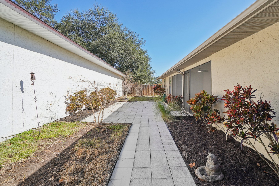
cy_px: 90
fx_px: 132
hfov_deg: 93.0
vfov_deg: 70.4
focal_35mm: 17
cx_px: 153
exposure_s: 1/200
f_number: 8
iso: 100
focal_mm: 10
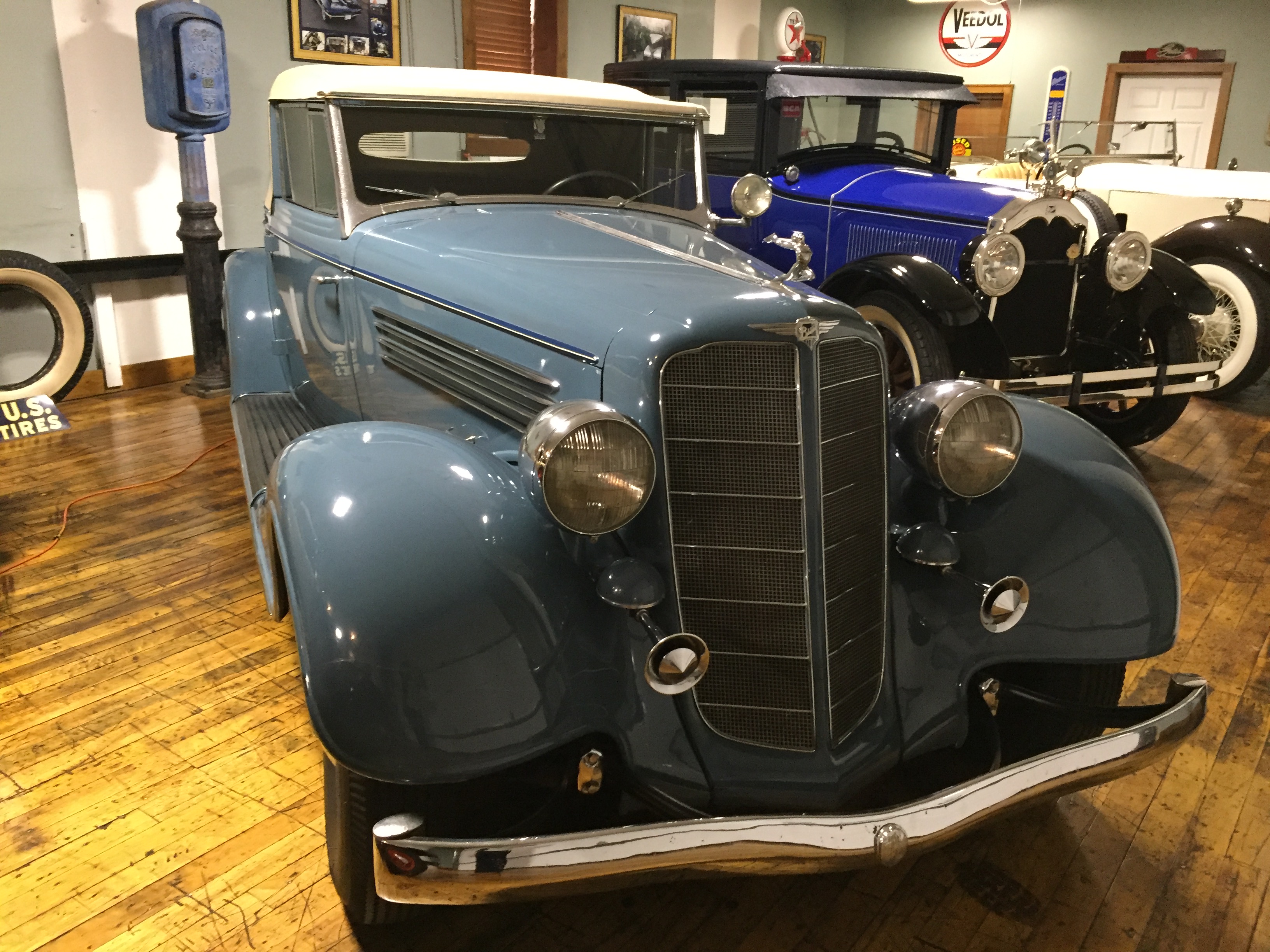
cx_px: 635
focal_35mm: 29
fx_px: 1064
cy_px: 476
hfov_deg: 61.7
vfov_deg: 48.2
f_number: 2.2
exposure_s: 1/30
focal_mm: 4.15
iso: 250
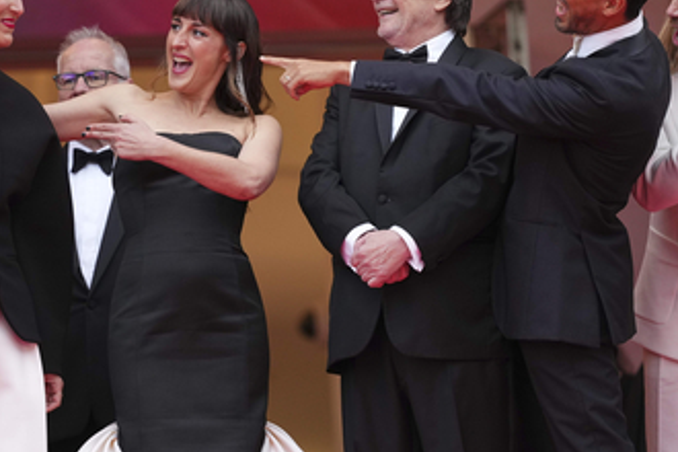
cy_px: 221
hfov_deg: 4.1
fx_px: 9567
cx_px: 196
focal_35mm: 508
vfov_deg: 2.7
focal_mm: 300
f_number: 2.8
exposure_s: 1/1600
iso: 1250
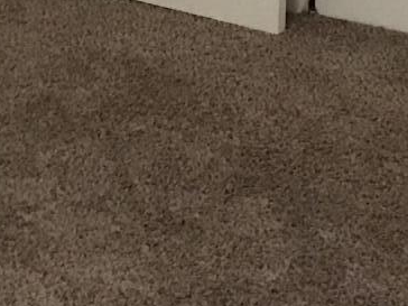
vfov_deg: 8.8
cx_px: 248
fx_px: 1815
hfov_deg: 12.8
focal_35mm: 154
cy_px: -418
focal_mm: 3.99
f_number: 1.8
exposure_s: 1/11
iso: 100
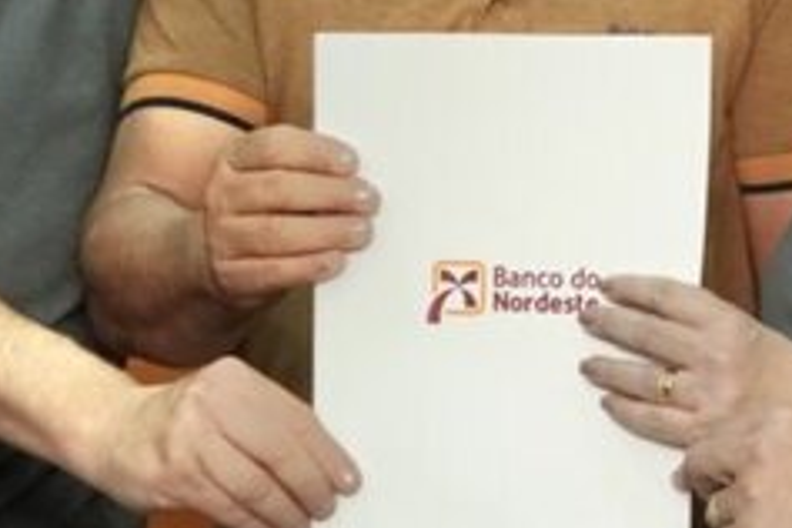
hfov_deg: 13.4
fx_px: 3344
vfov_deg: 8.9
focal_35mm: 152
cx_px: 708
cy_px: -184
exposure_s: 1/200
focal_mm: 30
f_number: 2.8
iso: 2000
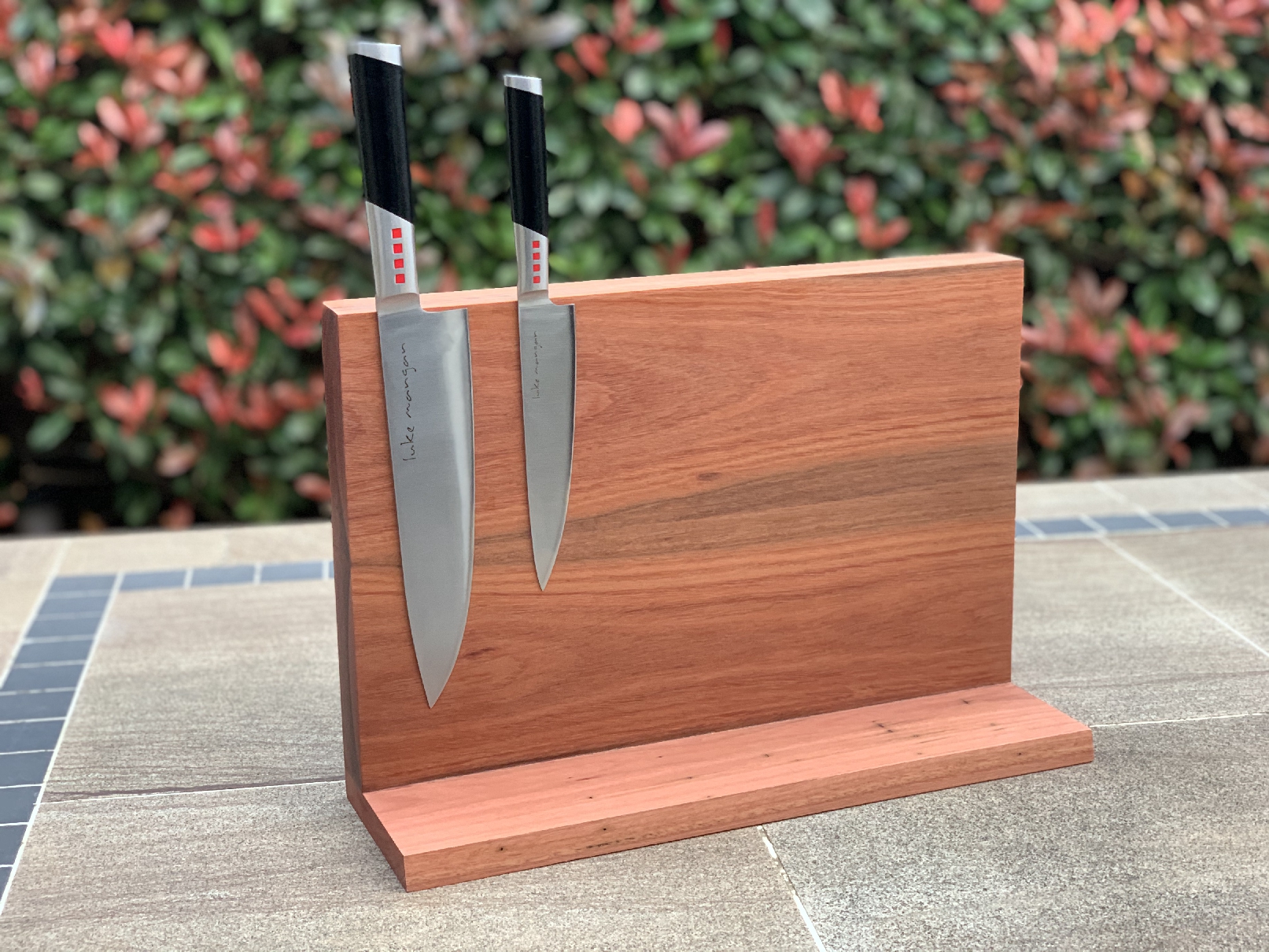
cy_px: 476
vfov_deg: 28.0
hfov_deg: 36.8
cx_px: 634
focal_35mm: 52
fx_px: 1906
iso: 125
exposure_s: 1/77
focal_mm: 6
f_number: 2.4
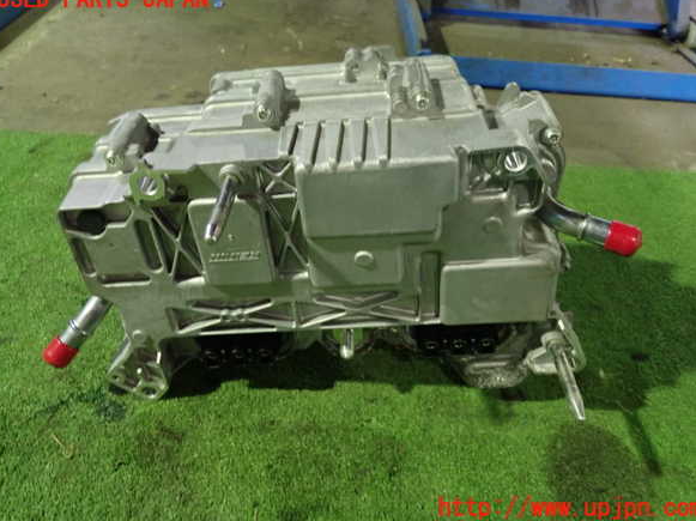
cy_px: 254
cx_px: 350
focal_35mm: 31
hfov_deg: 58.4
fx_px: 623
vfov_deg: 45.4
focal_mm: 5.4
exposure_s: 1/25
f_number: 2.3
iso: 800
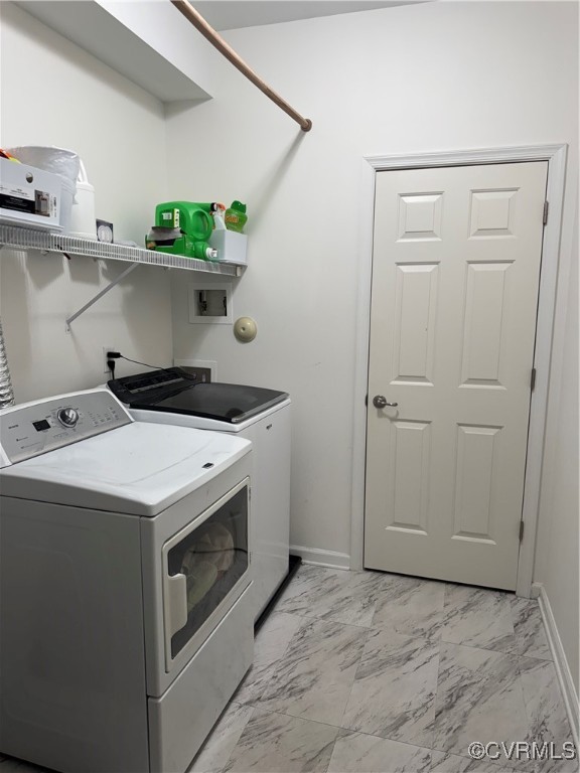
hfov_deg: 56.8
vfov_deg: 71.6
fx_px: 536
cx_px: 290
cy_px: 386
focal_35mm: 24
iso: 125
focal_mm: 6.76
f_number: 1.78
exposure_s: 1/120
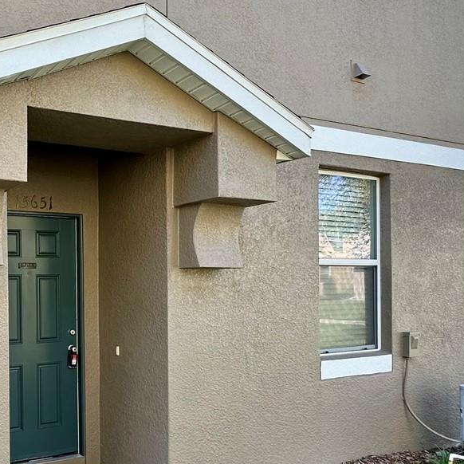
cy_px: 285
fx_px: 516
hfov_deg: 43.3
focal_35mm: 34
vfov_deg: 48.1
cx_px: 28
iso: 40
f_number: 2.2
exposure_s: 1/134
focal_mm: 2.22
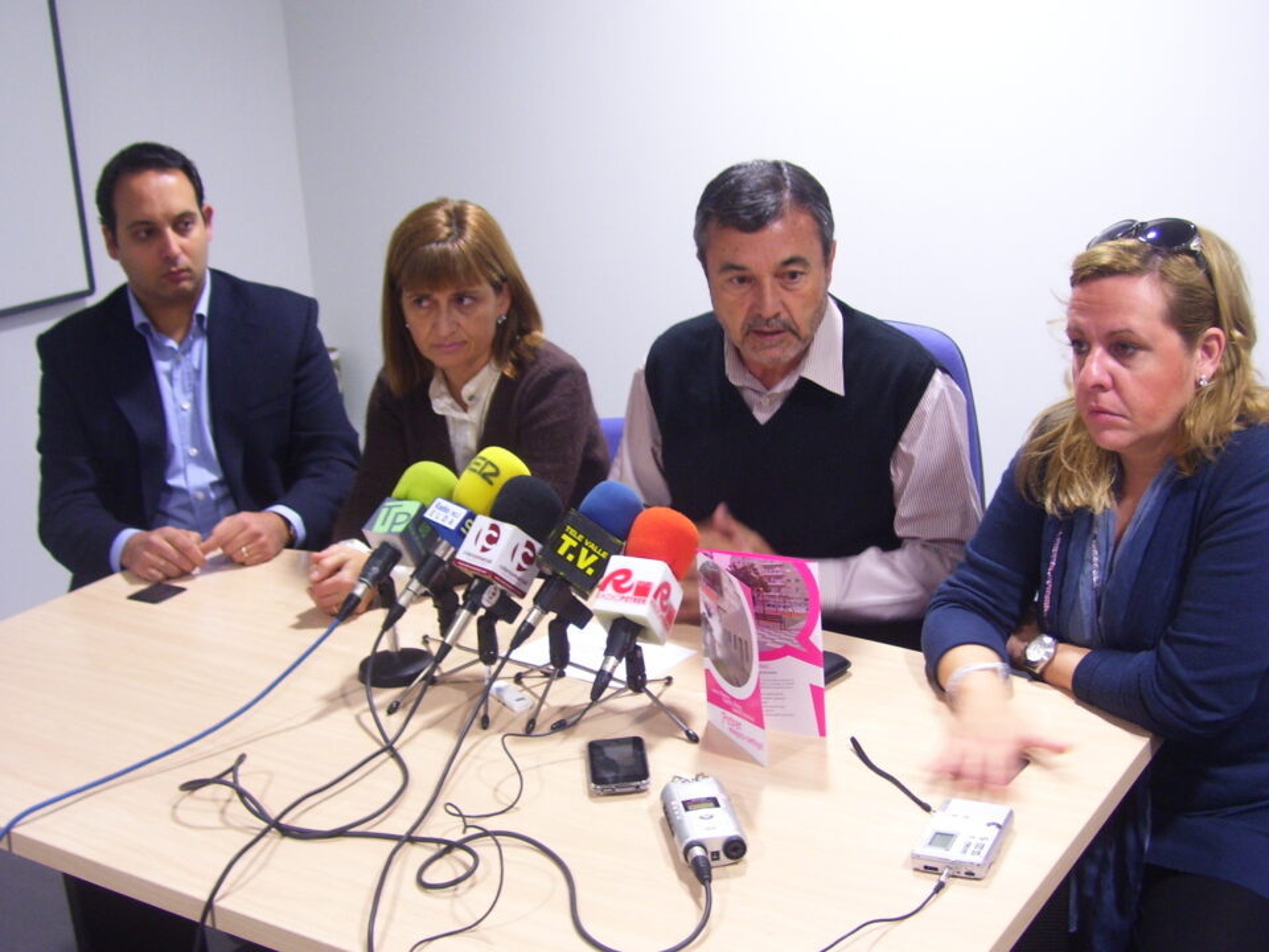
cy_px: 476
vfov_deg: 31.5
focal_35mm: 46
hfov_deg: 41.2
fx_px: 1686
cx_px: 634
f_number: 3
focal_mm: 7.6
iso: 160
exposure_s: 1/8
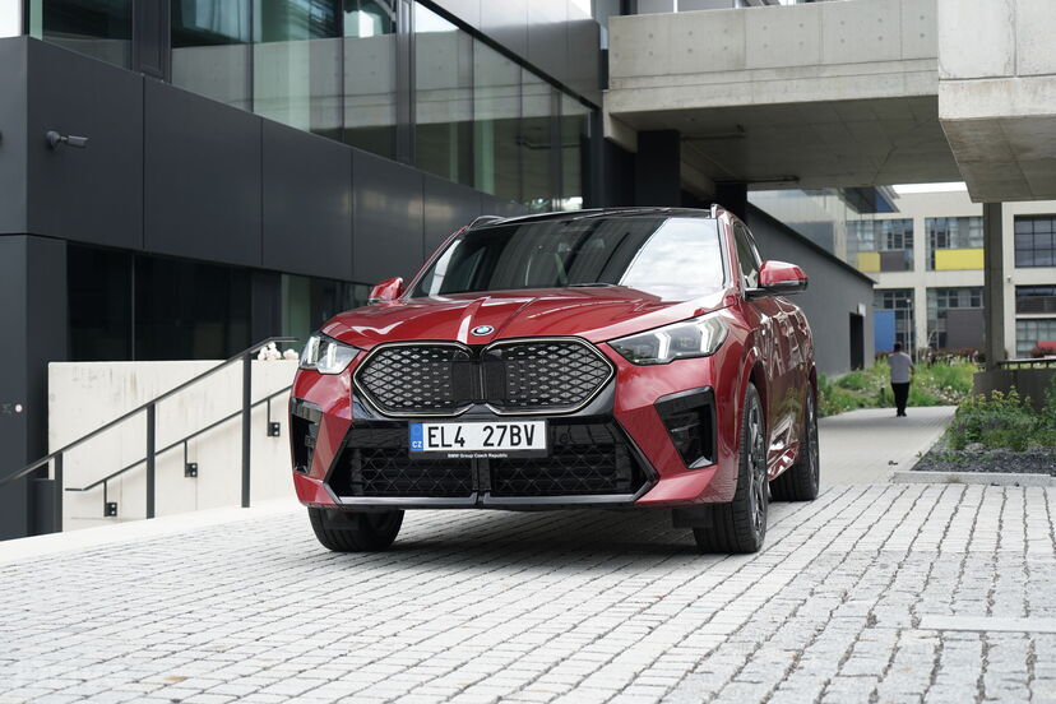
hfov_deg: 37.5
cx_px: 528
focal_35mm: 53
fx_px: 1555
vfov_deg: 25.5
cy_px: 352
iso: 160
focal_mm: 53
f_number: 4
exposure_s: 1/160
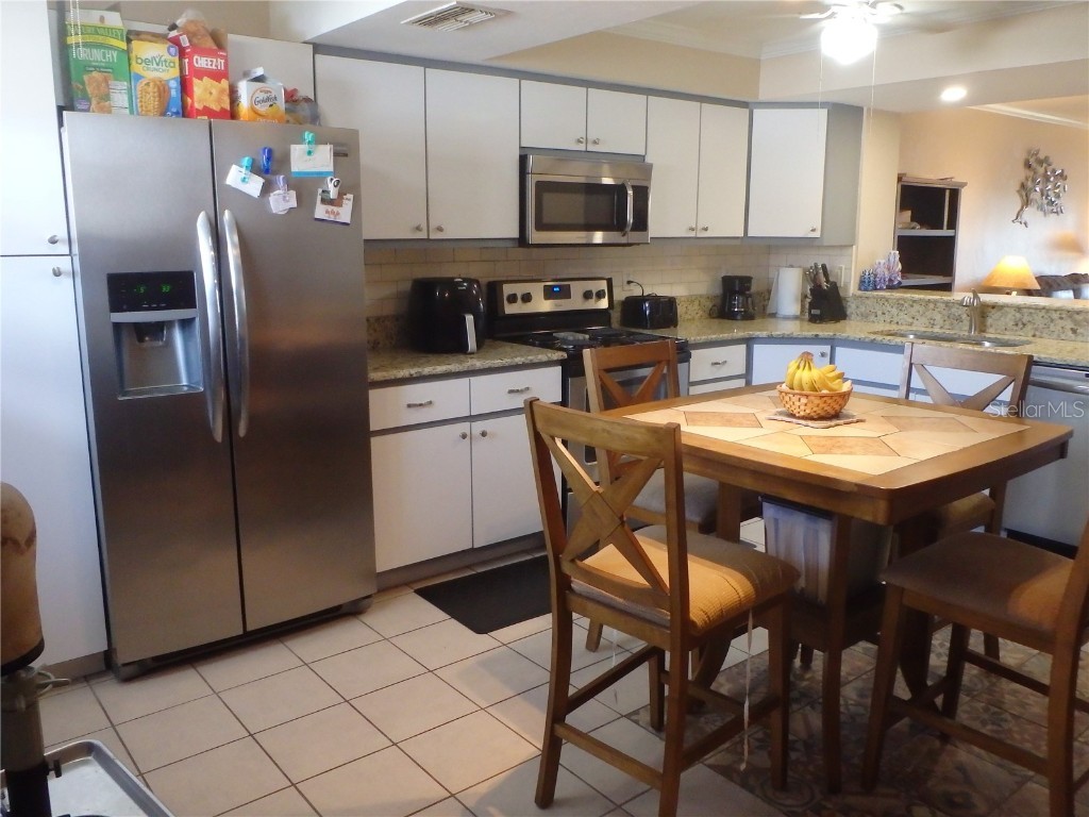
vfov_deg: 49.7
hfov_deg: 63.4
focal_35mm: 28
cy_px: 408
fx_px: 881
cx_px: 544
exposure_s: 1/50
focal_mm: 5
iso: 800
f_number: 3.9
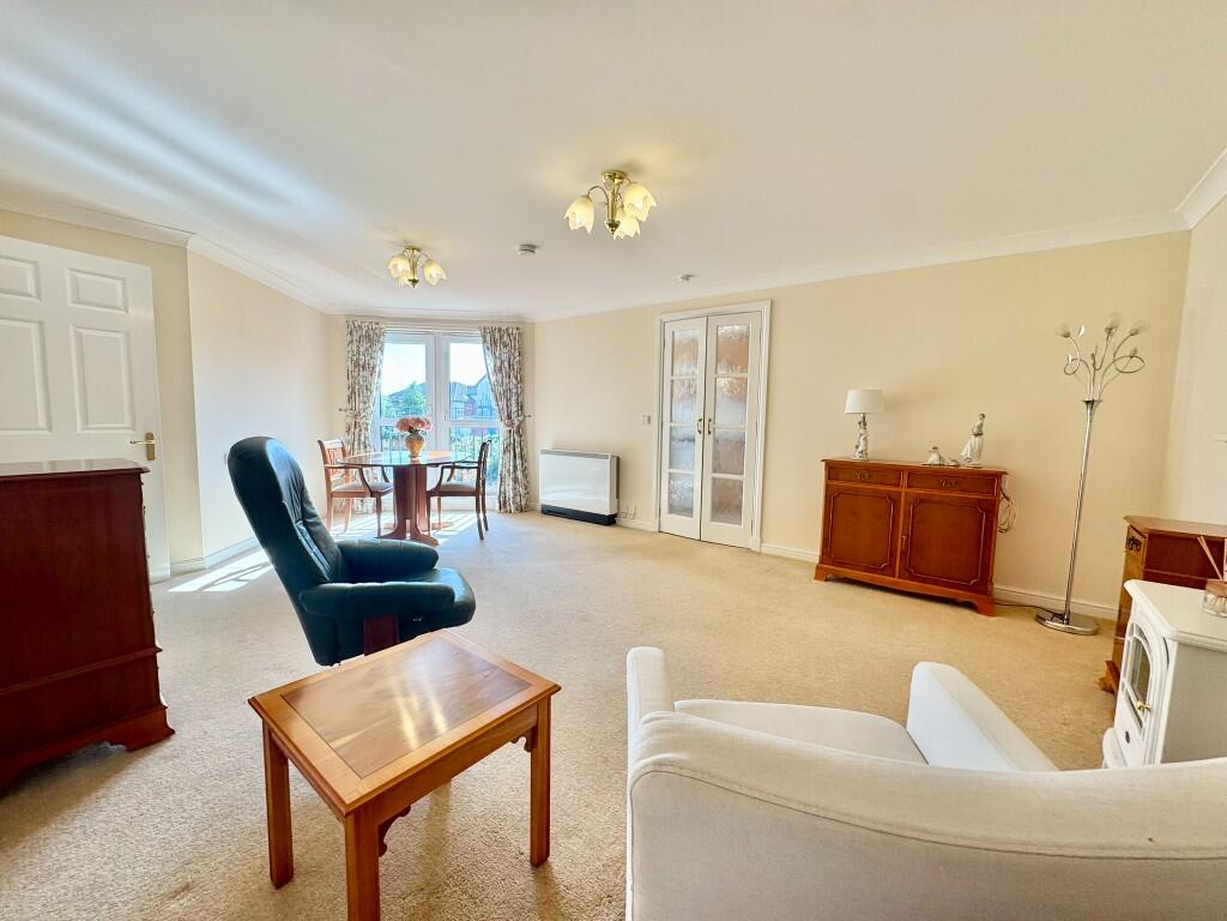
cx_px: 614
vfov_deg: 85.7
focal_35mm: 14
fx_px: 496
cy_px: 460
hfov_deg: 102.1
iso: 40
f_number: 2.2
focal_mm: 2.22
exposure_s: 1/142
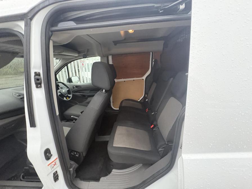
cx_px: 126
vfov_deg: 85.7
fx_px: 102
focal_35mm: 14
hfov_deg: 102.1
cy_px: 94
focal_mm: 2.22
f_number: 2.2
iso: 800
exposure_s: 1/60
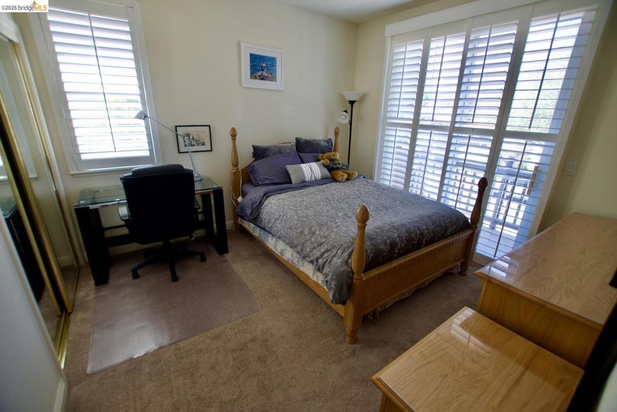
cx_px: 308
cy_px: 206
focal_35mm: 15
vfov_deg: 77.3
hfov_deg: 100.4
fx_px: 257
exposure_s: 1/50
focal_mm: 10
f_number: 3.5
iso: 100
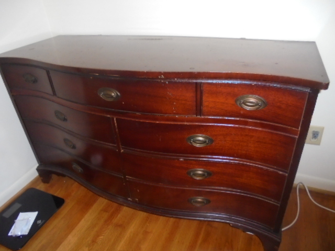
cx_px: 168
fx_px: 252
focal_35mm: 26
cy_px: 126
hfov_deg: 67.3
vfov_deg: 53.1
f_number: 3.5
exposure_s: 1/30
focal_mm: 4.6
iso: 400
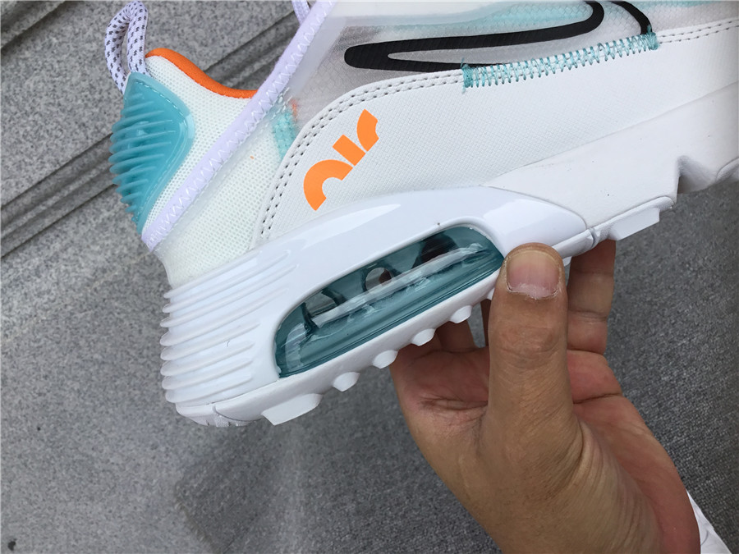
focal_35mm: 31
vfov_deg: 45.4
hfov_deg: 58.4
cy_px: 277
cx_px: 370
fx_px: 662
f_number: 2.4
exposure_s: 1/858
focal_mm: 3.3
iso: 25
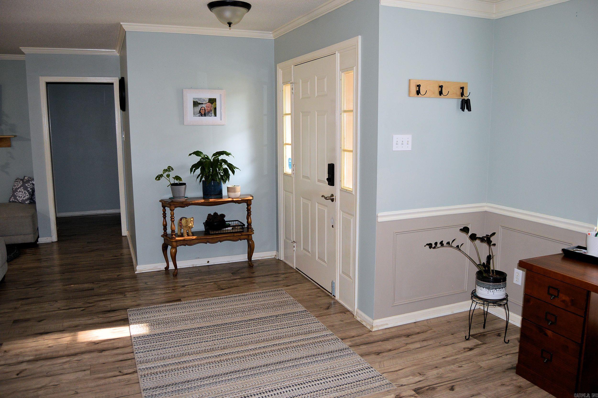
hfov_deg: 67.4
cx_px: 299
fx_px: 448
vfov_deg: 47.8
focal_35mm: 27
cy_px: 199
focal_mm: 18
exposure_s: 1/60
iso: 500
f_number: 3.5
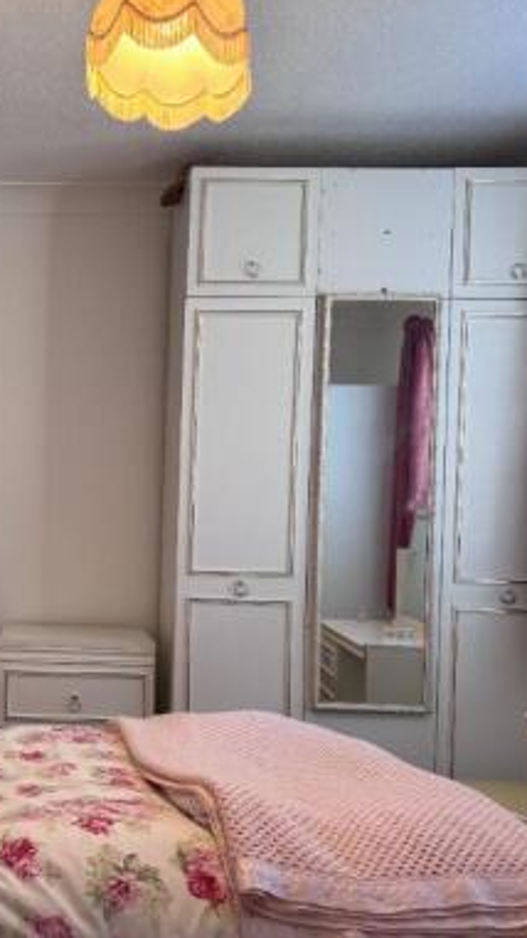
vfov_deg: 50.4
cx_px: 11
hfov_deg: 28.1
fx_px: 995
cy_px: 531
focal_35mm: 40
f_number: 1.78
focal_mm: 6.76
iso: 125
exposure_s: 1/100
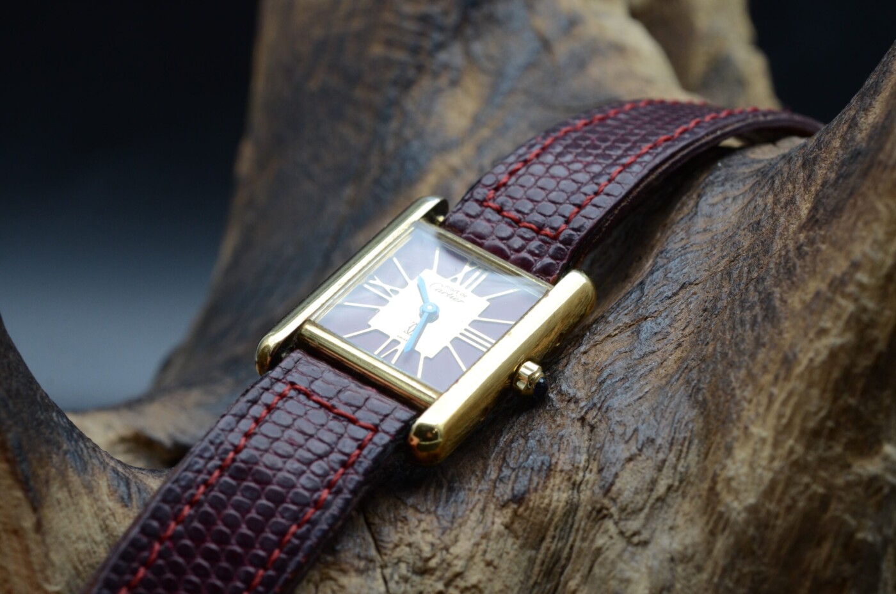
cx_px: 448
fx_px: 2236
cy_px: 297
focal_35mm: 90
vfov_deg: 15.1
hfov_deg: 22.7
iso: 500
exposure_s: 1/40
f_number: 10
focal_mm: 60
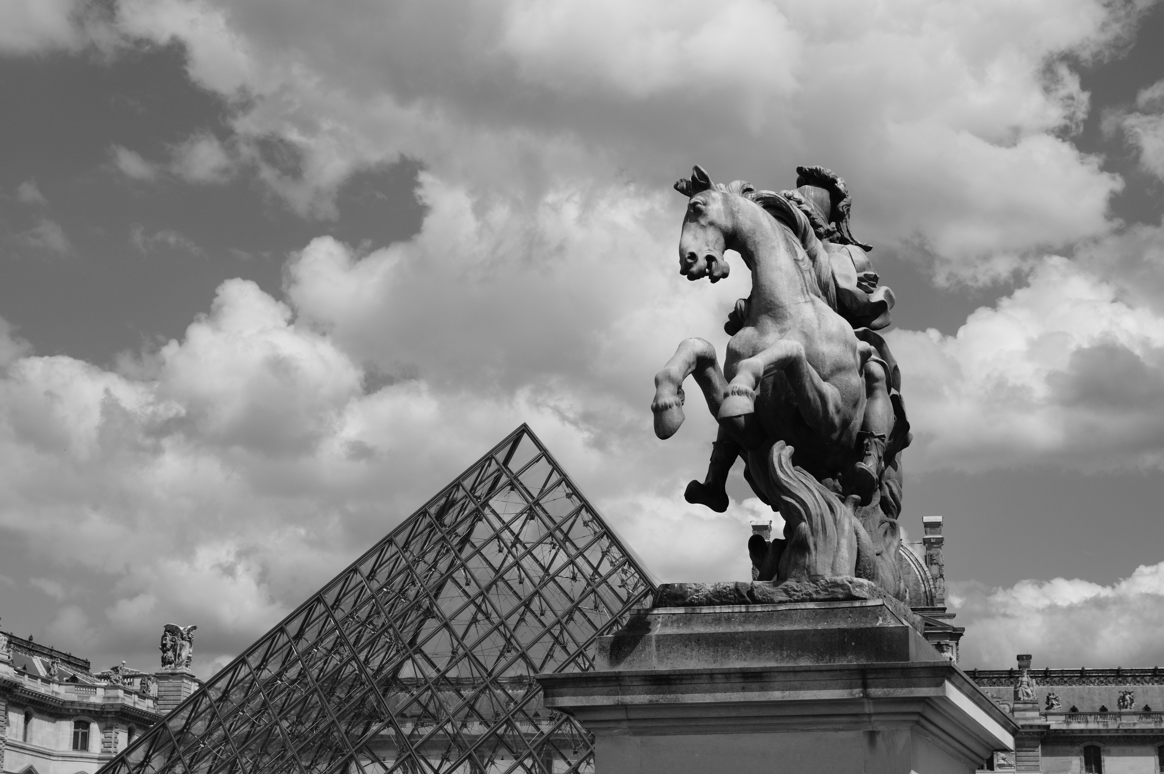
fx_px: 2181
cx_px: 582
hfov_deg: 29.9
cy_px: 387
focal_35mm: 68
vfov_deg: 20.1
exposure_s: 1/400
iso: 100
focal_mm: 45
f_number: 9
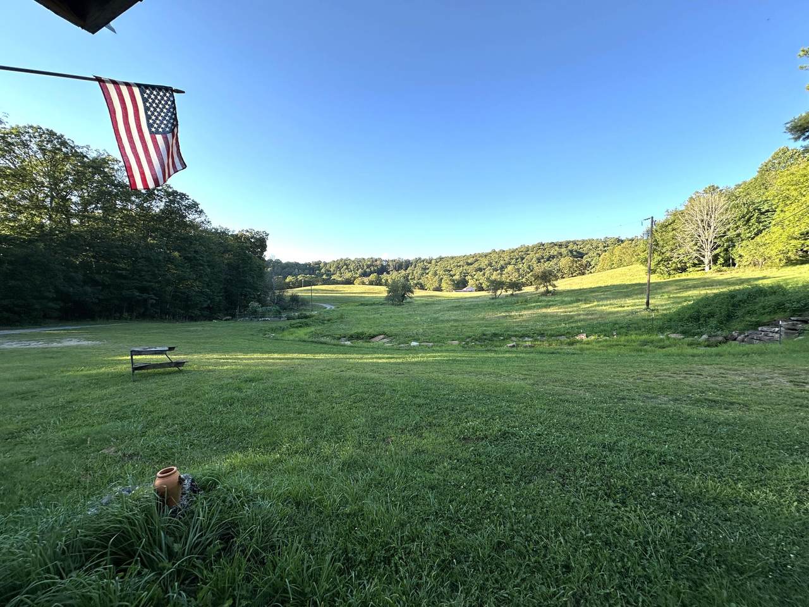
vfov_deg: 85.7
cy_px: 304
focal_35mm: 14
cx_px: 404
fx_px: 327
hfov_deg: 102.1
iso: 40
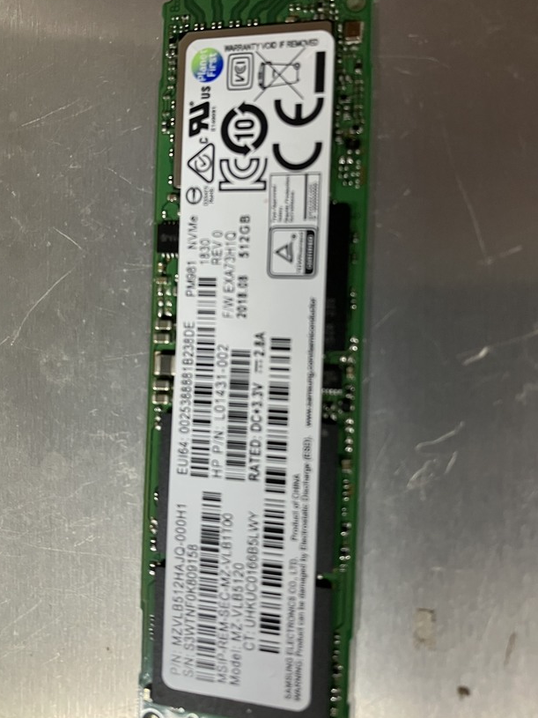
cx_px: 264
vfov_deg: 55.3
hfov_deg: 42.9
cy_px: 339
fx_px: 684
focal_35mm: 33
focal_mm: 3.99
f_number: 1.8
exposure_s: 1/60
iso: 320
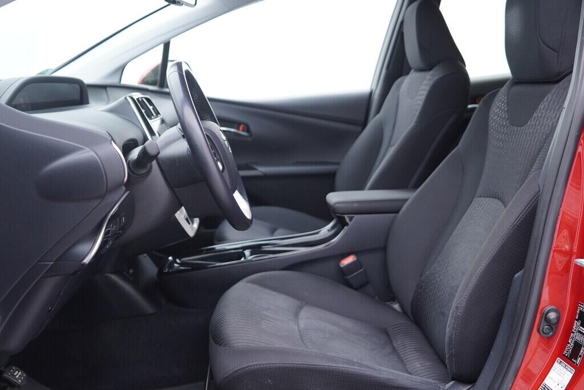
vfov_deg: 36.9
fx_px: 584
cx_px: 292
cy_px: 195
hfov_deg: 53.1
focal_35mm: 36
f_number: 2.8
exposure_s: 1/40
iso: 250
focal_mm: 24
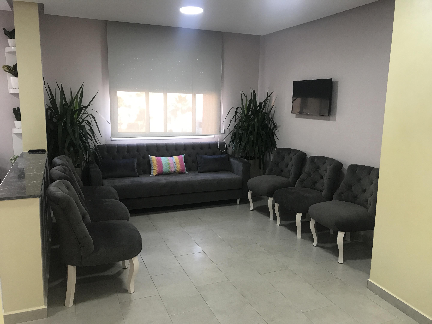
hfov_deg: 63.4
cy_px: 162
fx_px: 349
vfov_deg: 49.7
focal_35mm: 28
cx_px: 216
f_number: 1.8
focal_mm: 3.99
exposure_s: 1/25
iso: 40
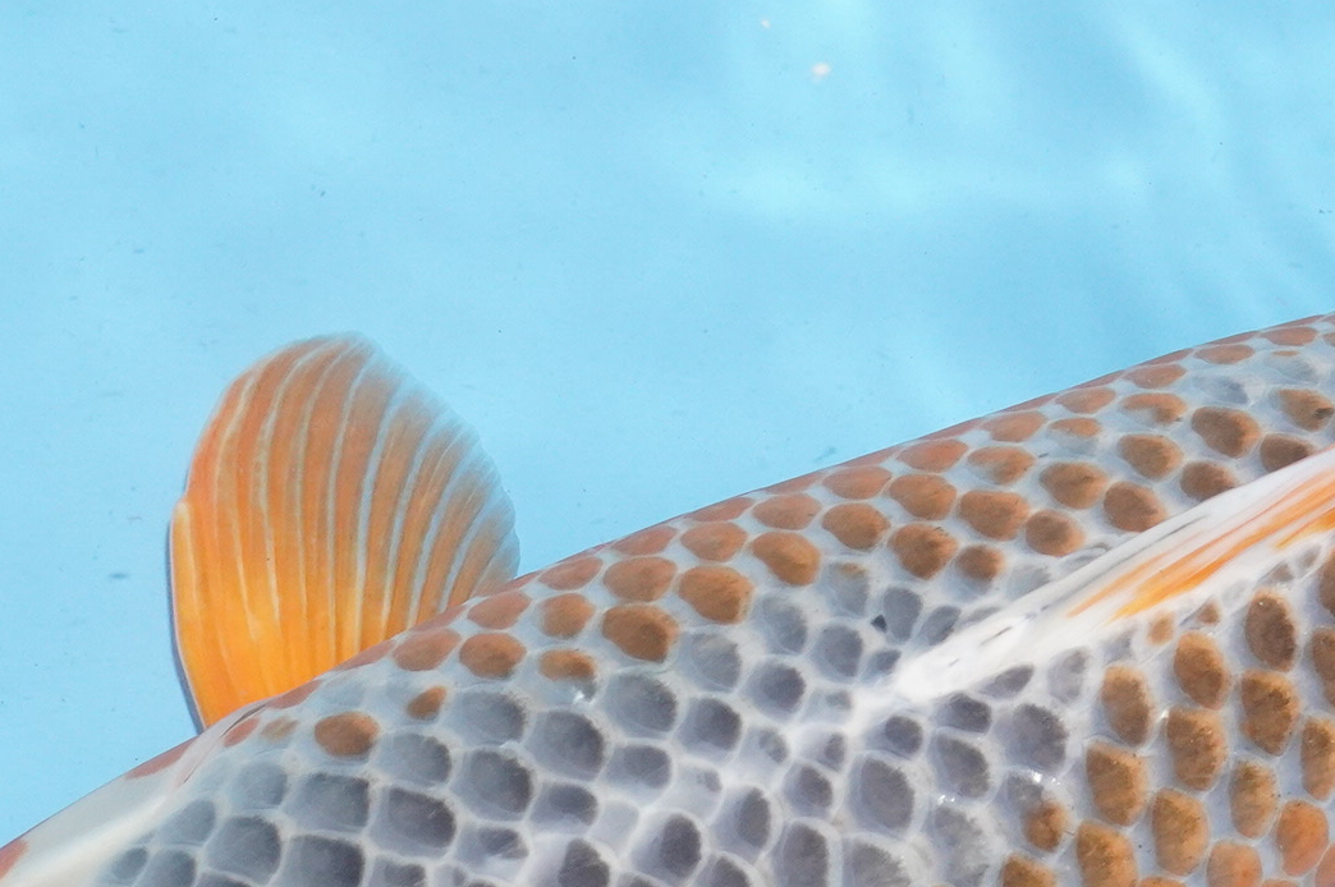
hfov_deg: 16.8
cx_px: 1008
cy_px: 622
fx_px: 4483
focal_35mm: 121
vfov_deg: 11.3
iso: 2000
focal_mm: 28
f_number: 4.5
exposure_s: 1/160
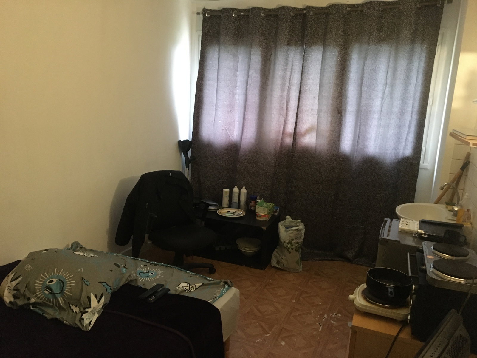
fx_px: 400
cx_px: 238
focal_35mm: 29
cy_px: 179
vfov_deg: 48.2
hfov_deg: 61.7
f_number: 2.2
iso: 500
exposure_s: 1/17
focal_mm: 4.15
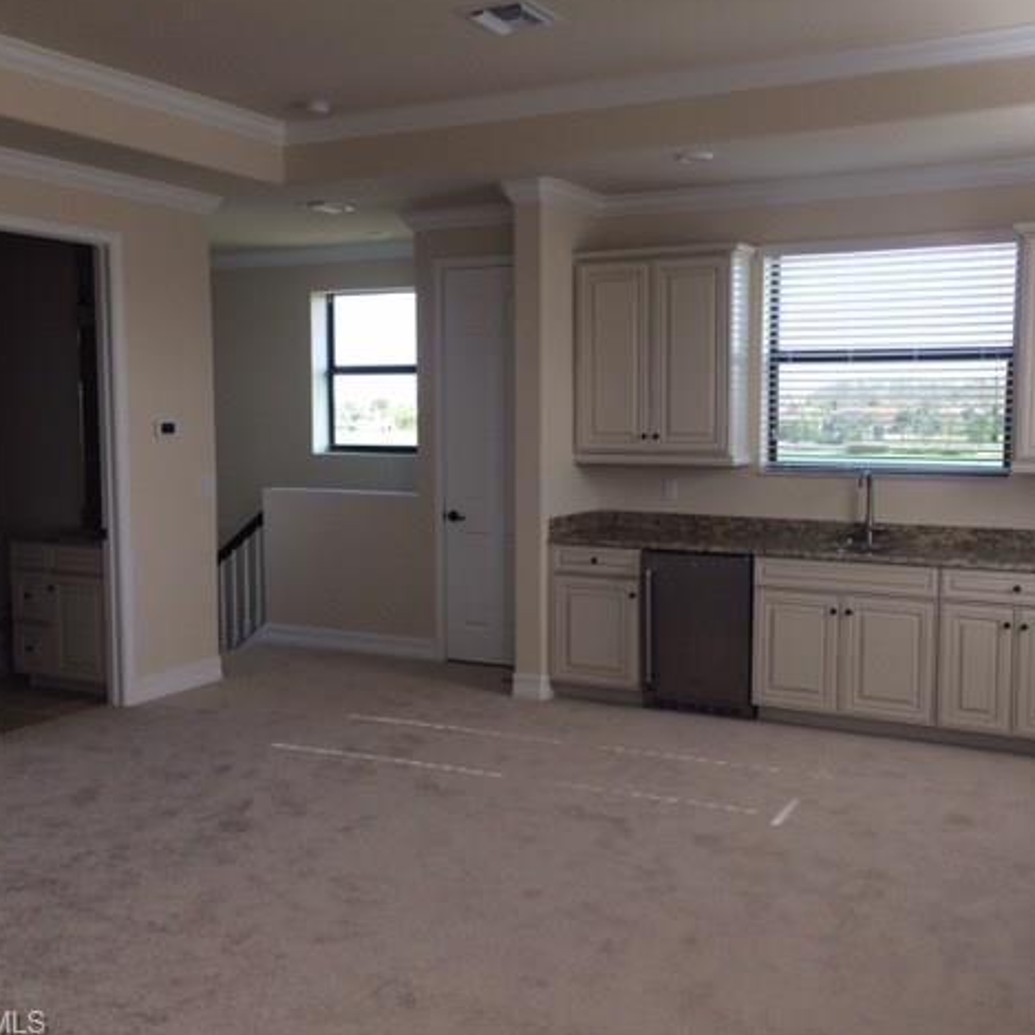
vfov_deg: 47.2
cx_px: 589
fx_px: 1184
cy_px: 514
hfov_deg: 47.1
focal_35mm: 35
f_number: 2.2
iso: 40
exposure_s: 1/120
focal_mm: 4.15
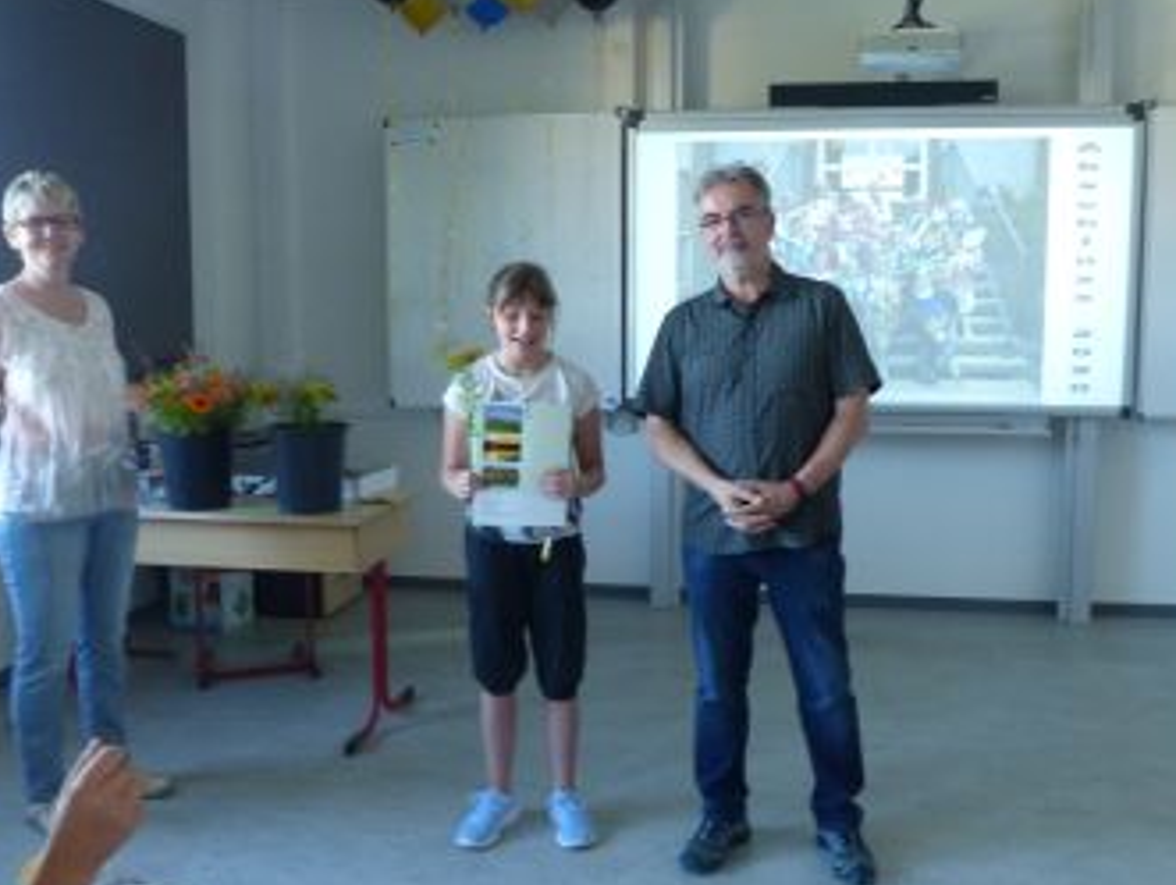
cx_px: 647
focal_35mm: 35
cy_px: 434
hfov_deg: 52.5
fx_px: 1190
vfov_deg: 40.8
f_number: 2.8
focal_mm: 5.3
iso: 400
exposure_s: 1/60
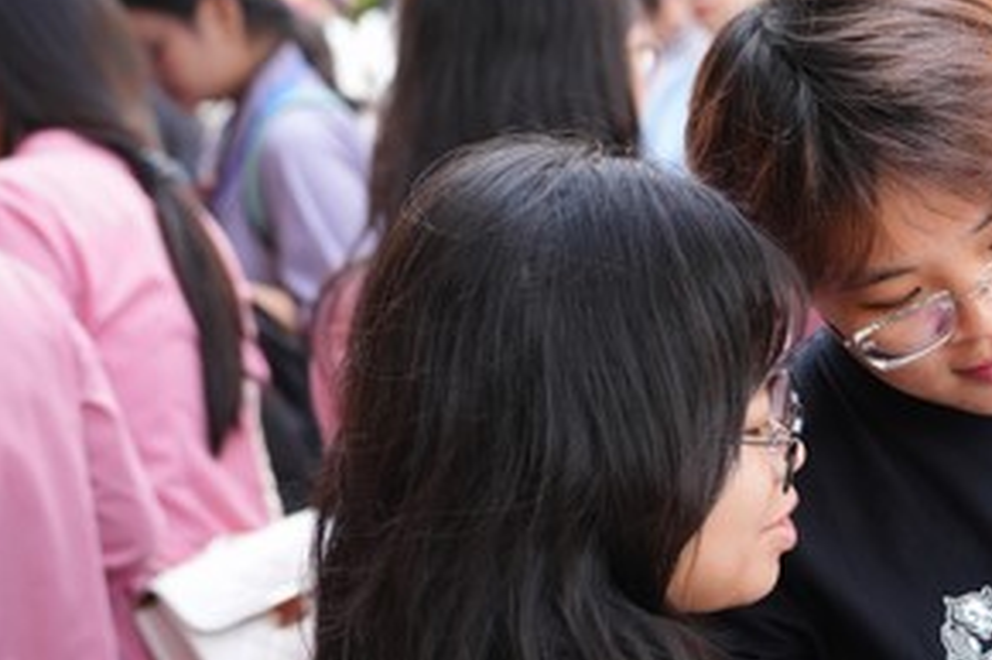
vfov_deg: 14.8
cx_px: 886
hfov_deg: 21.7
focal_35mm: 92
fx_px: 2534
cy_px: 528
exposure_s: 1/400
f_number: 2.8
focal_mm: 41
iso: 400
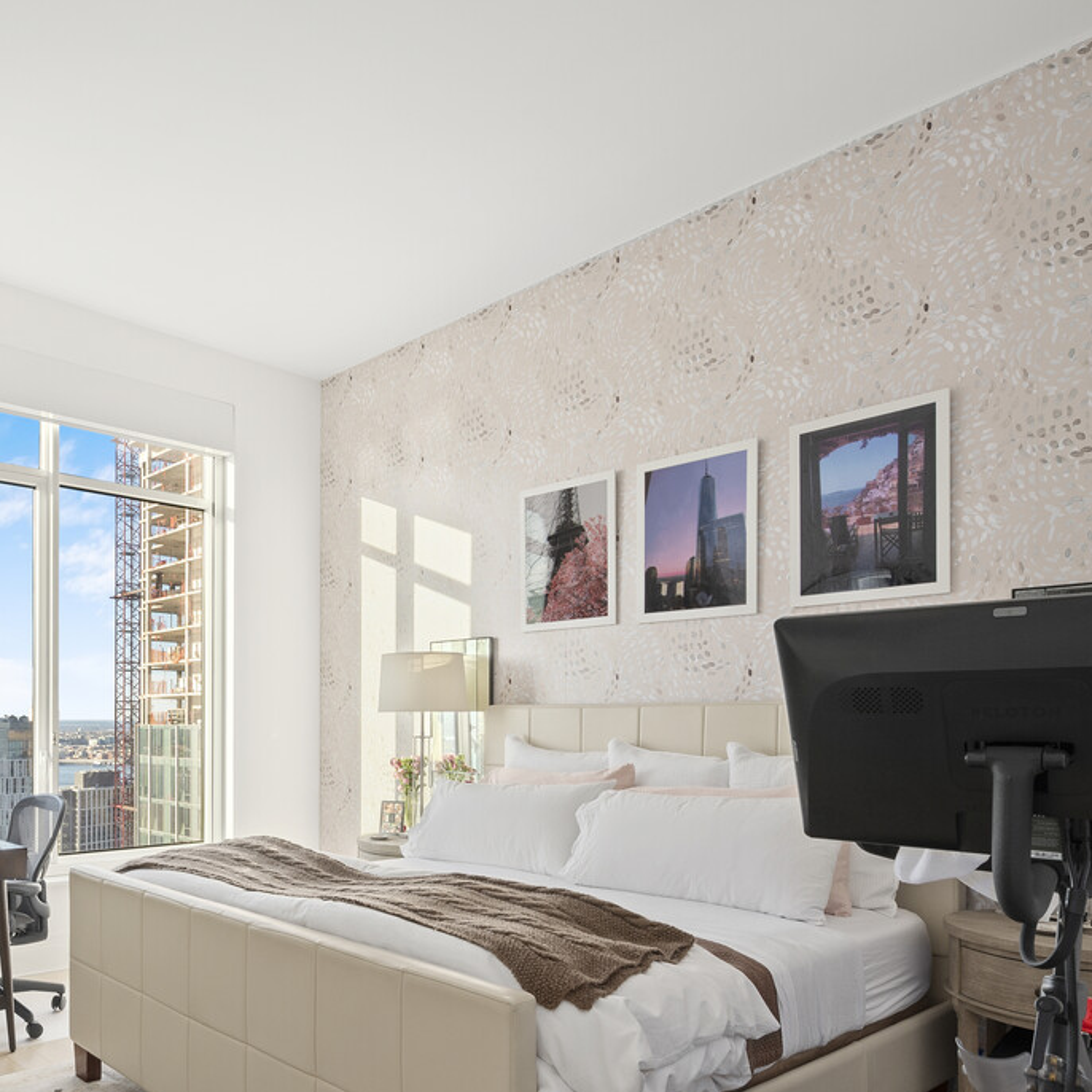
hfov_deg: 58.4
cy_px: 715
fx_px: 928
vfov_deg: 59.7
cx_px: 301
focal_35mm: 26
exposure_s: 1/10
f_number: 11
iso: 320
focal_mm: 14
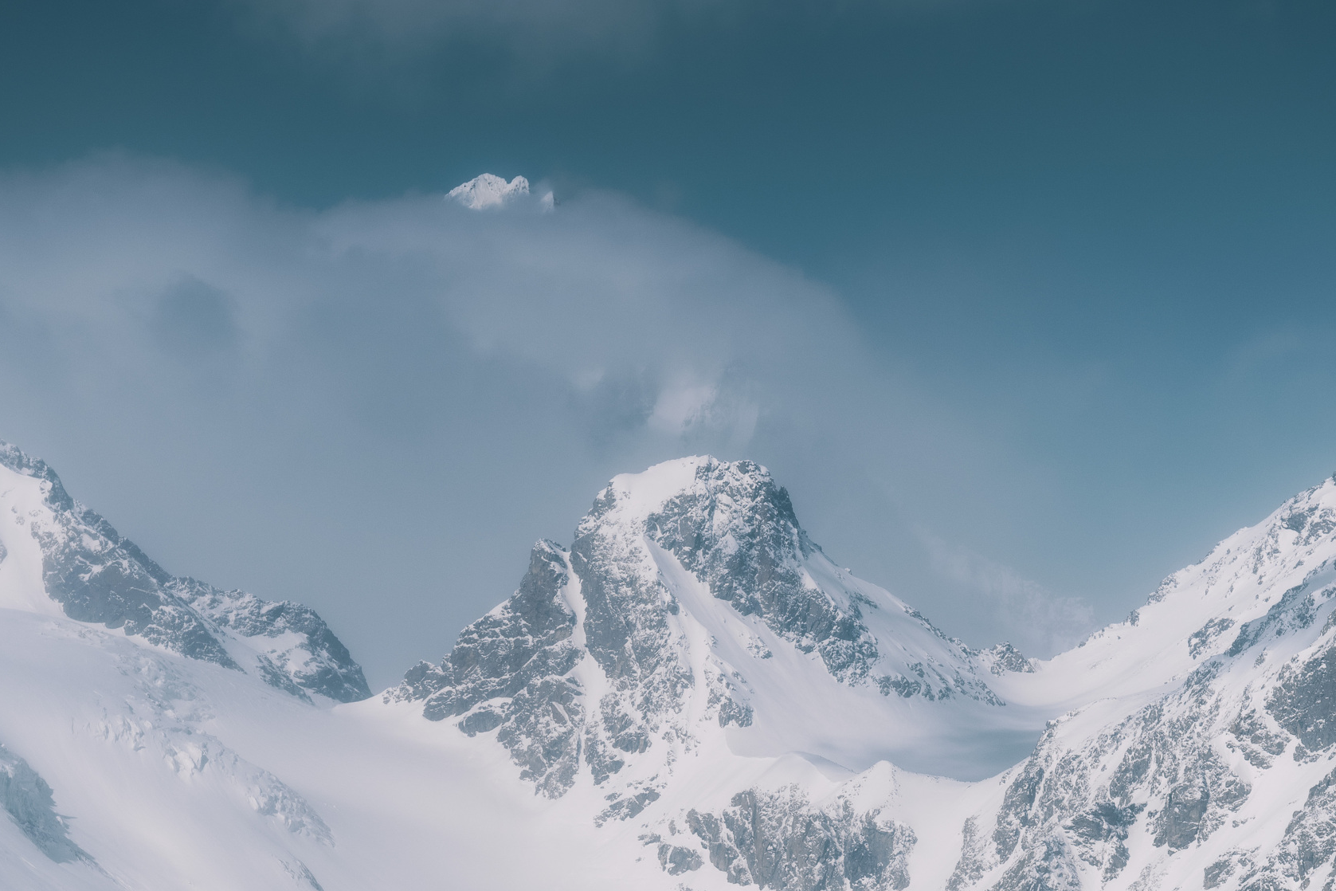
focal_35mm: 386
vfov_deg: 3.6
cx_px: 690
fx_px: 14324
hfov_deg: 5.3
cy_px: 852
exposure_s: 1/8000
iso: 200
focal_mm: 185
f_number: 4.5
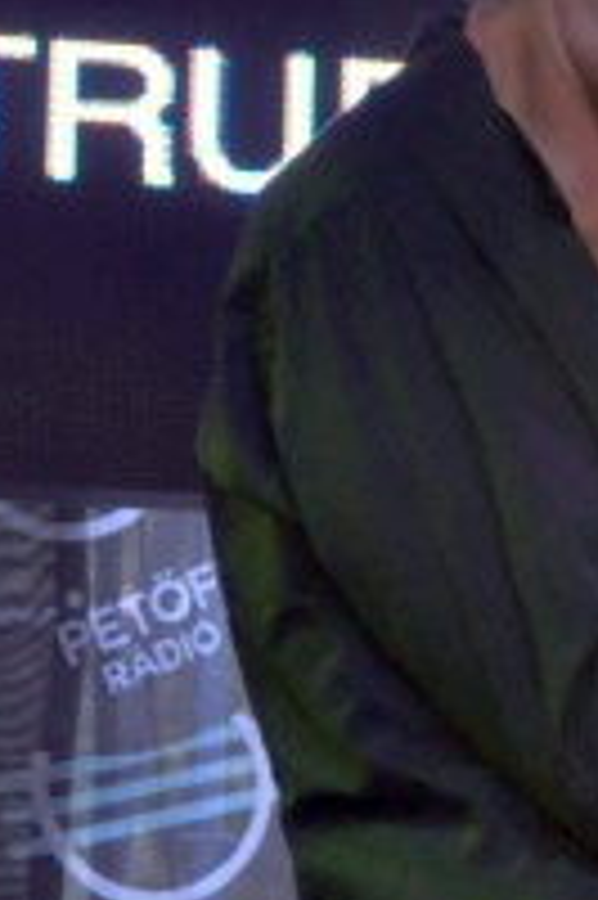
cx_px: 697
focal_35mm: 396
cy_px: 650
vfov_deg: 5.2
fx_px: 9883
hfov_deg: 3.5
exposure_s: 1/100
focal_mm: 66
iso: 1600
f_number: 5.6
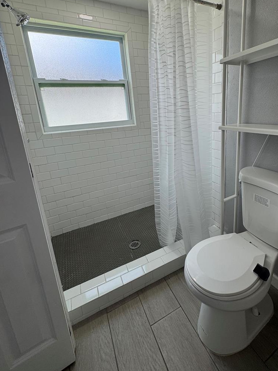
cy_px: 154
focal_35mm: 17
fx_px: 182
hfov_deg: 73.9
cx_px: 167
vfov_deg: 90.2
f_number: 2.2
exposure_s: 1/120
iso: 50
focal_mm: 2.22
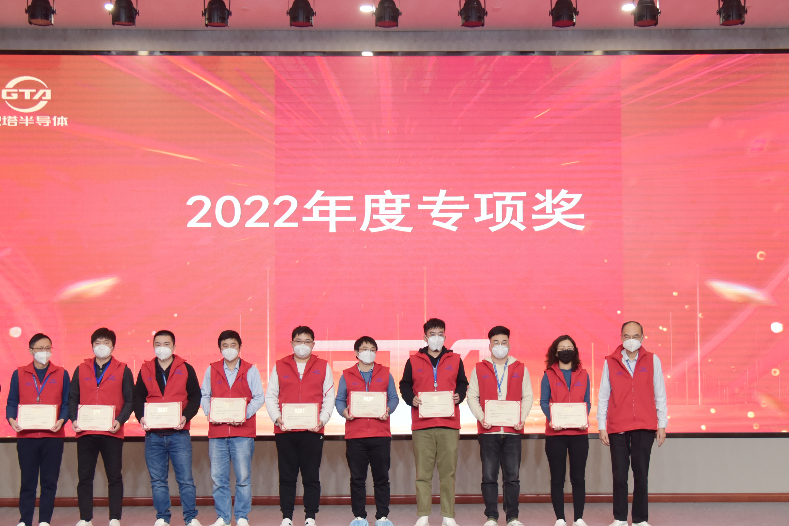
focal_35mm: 41
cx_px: 364
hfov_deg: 47.4
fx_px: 899
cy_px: 286
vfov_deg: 32.6
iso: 1000
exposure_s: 1/125
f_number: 4
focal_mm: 35
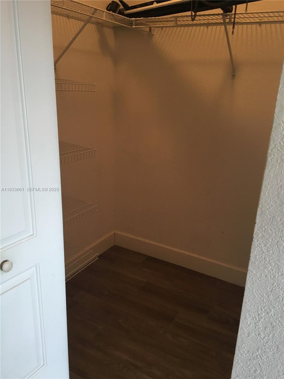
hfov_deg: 48.2
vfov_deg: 61.7
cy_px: 190
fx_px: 317
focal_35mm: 29
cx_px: 142
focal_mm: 4.15
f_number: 2.2
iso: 100
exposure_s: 1/30
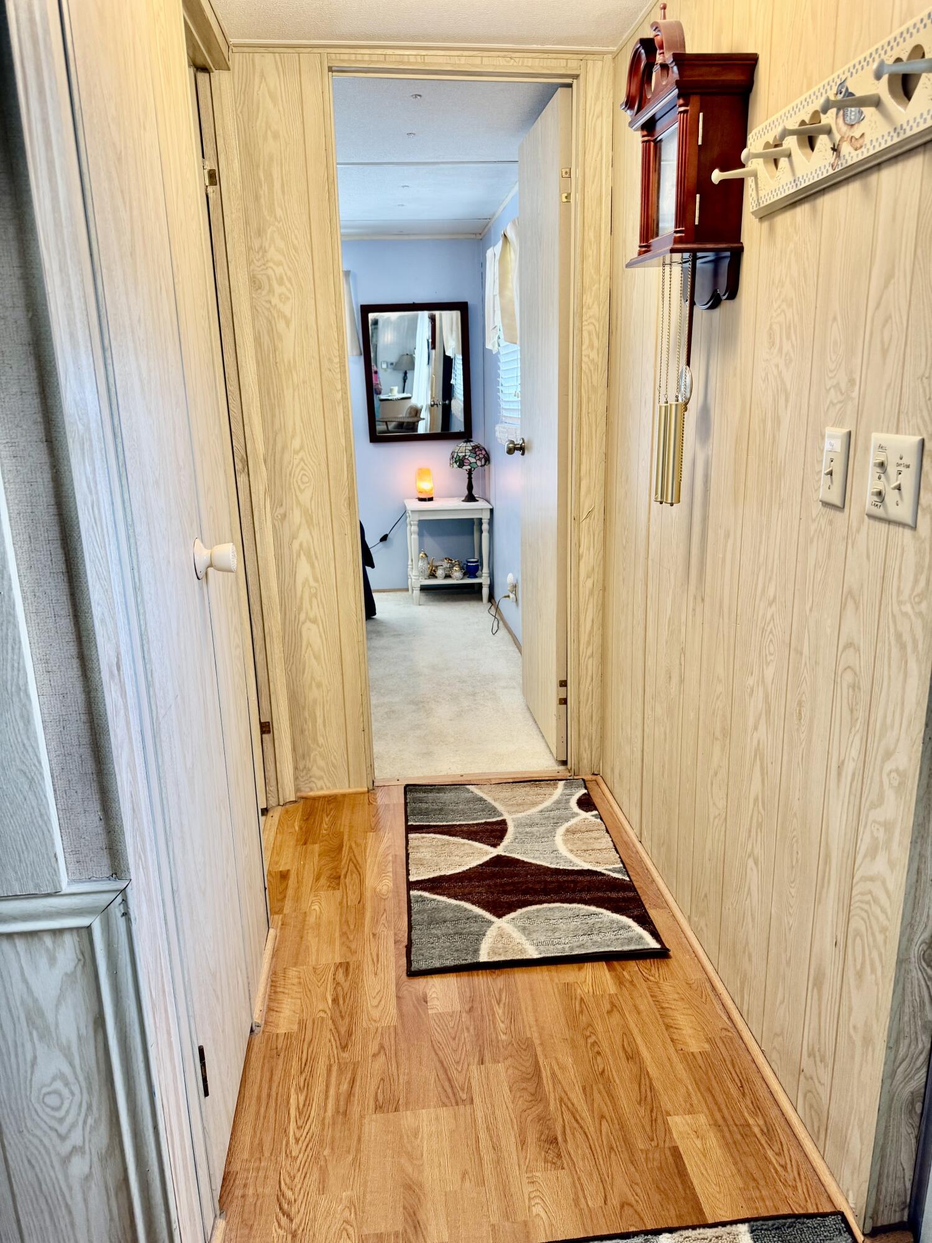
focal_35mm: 24
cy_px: 622
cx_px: 466
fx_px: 862
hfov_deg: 56.8
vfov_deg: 71.6
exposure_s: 1/60
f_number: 1.78
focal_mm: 6.76
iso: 160
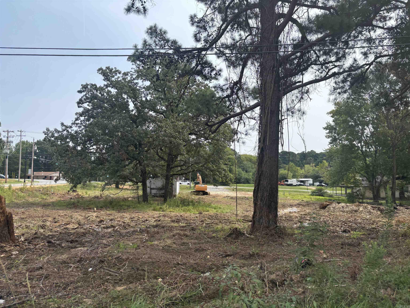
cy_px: 154
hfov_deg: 67.3
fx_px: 308
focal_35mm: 26
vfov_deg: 53.1
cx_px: 205
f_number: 1.6
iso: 50
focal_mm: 5.96
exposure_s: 1/2571
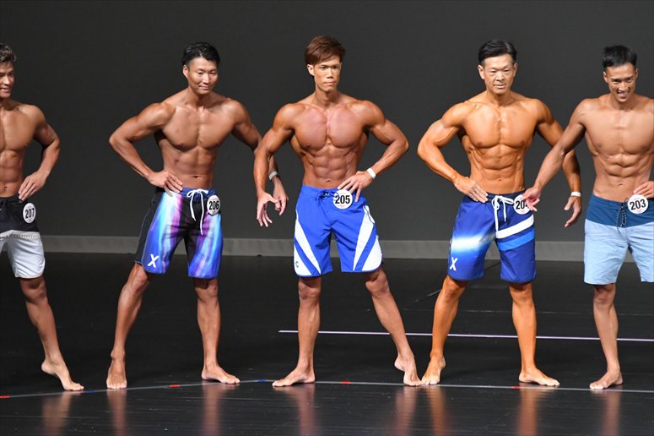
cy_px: 218
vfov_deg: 4.4
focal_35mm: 315
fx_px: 5720
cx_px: 327
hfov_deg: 6.5
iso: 5000
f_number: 5.6
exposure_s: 1/400
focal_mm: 210
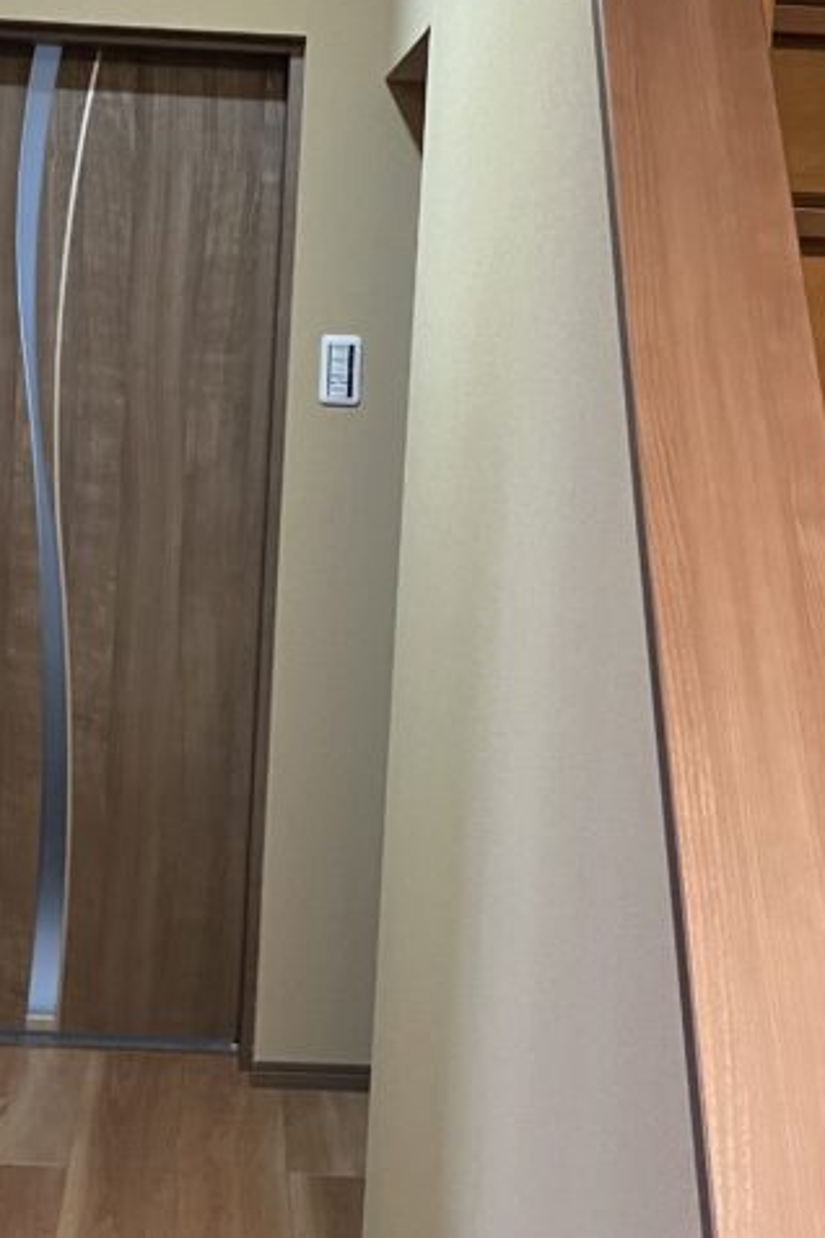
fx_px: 1994
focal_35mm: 58
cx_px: 265
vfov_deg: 34.3
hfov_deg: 23.3
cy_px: 462
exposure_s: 1/60
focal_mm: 5.1
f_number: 1.6
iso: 500
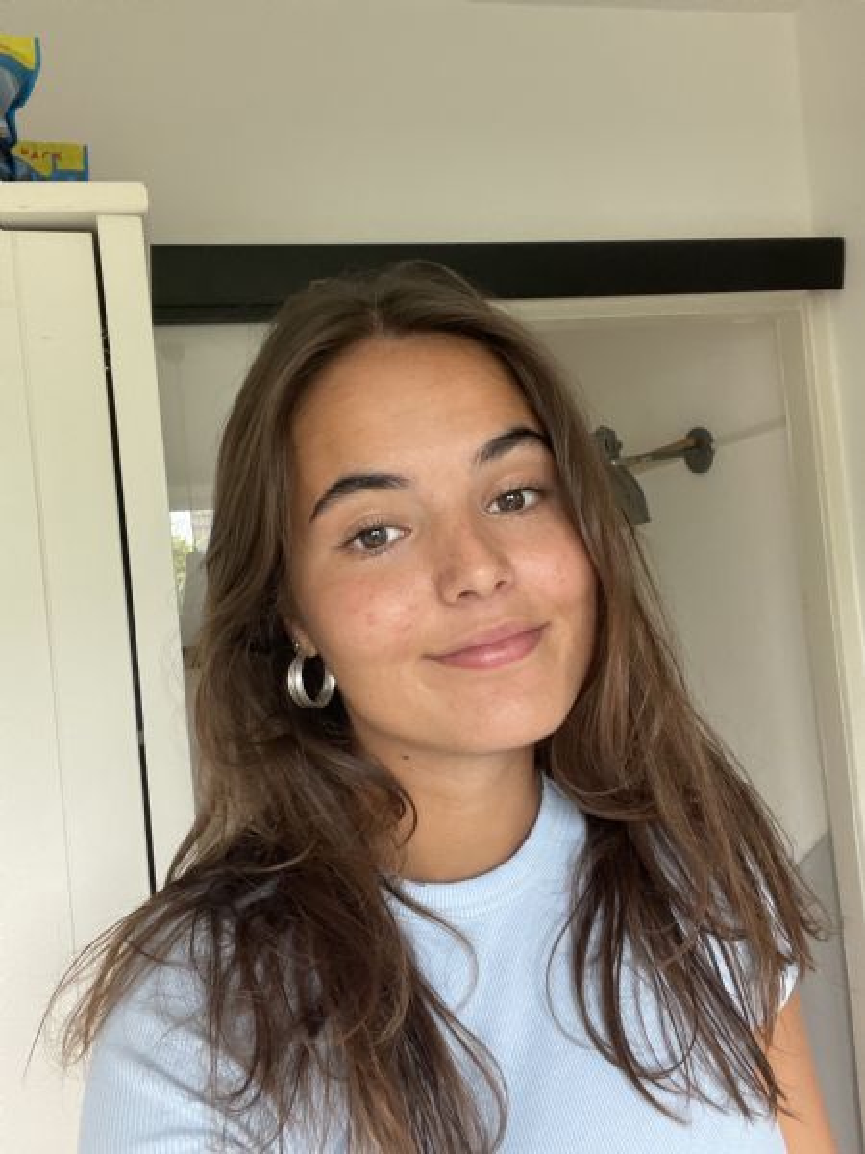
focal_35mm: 30
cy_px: 577
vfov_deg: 60.0
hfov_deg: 46.8
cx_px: 432
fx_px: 1000
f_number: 2.2
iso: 160
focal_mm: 2.71
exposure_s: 1/60
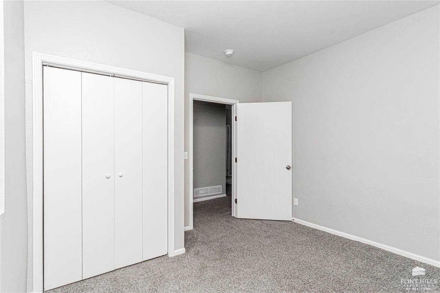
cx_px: 220
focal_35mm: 15
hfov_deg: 100.4
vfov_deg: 77.3
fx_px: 183
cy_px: 146
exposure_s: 1/60
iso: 640
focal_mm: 10
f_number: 13
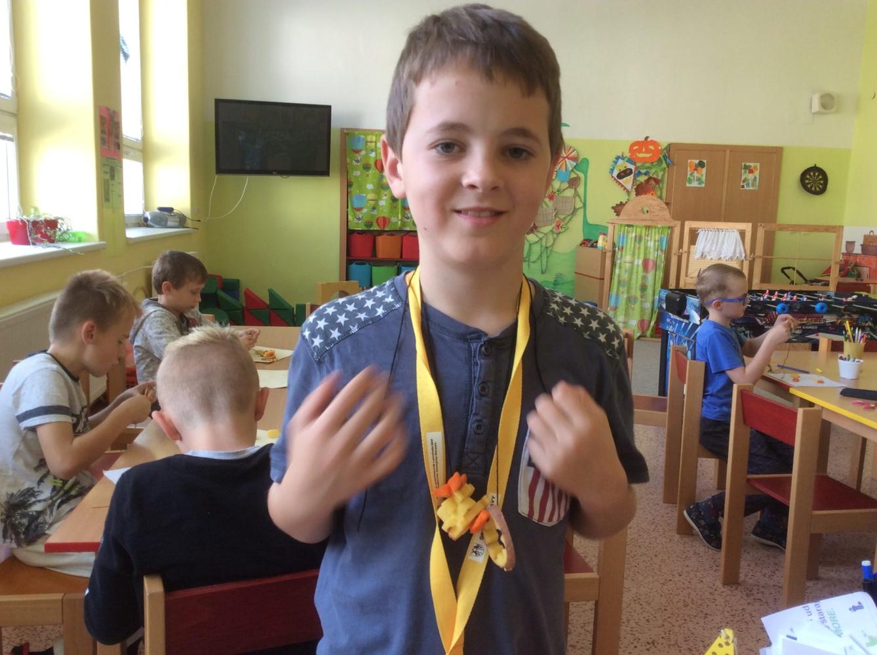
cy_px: 328
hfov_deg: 56.9
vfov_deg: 44.0
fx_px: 809
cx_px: 438
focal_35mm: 32
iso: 40
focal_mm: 3.3
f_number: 2.4
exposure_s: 1/25
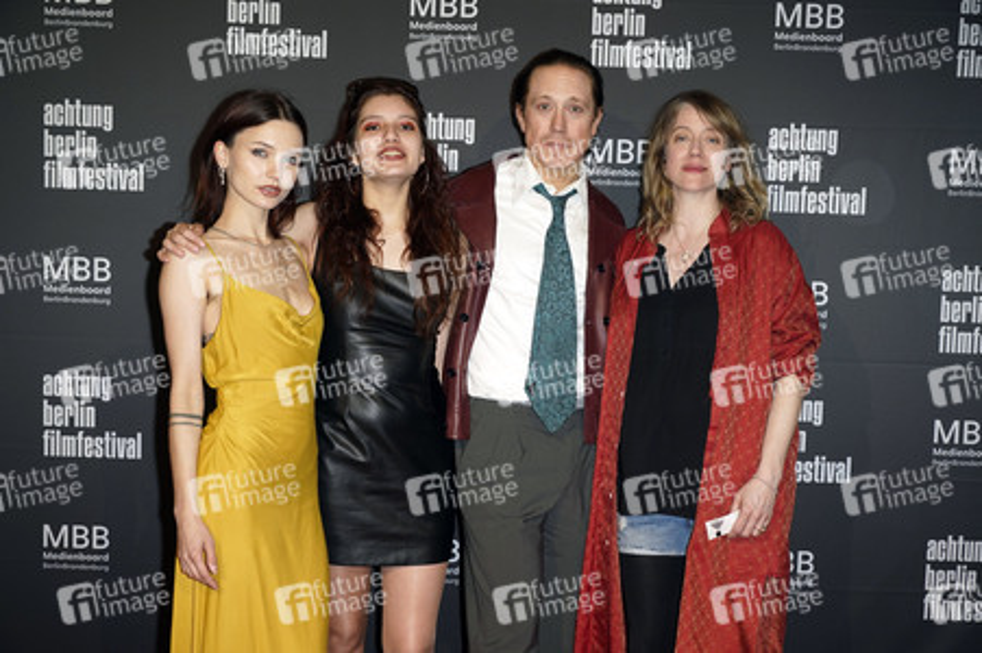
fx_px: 1227
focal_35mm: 45
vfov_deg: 29.8
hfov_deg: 43.6
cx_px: 491
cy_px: 326
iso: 320
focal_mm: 45
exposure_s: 1/200
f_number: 5.6
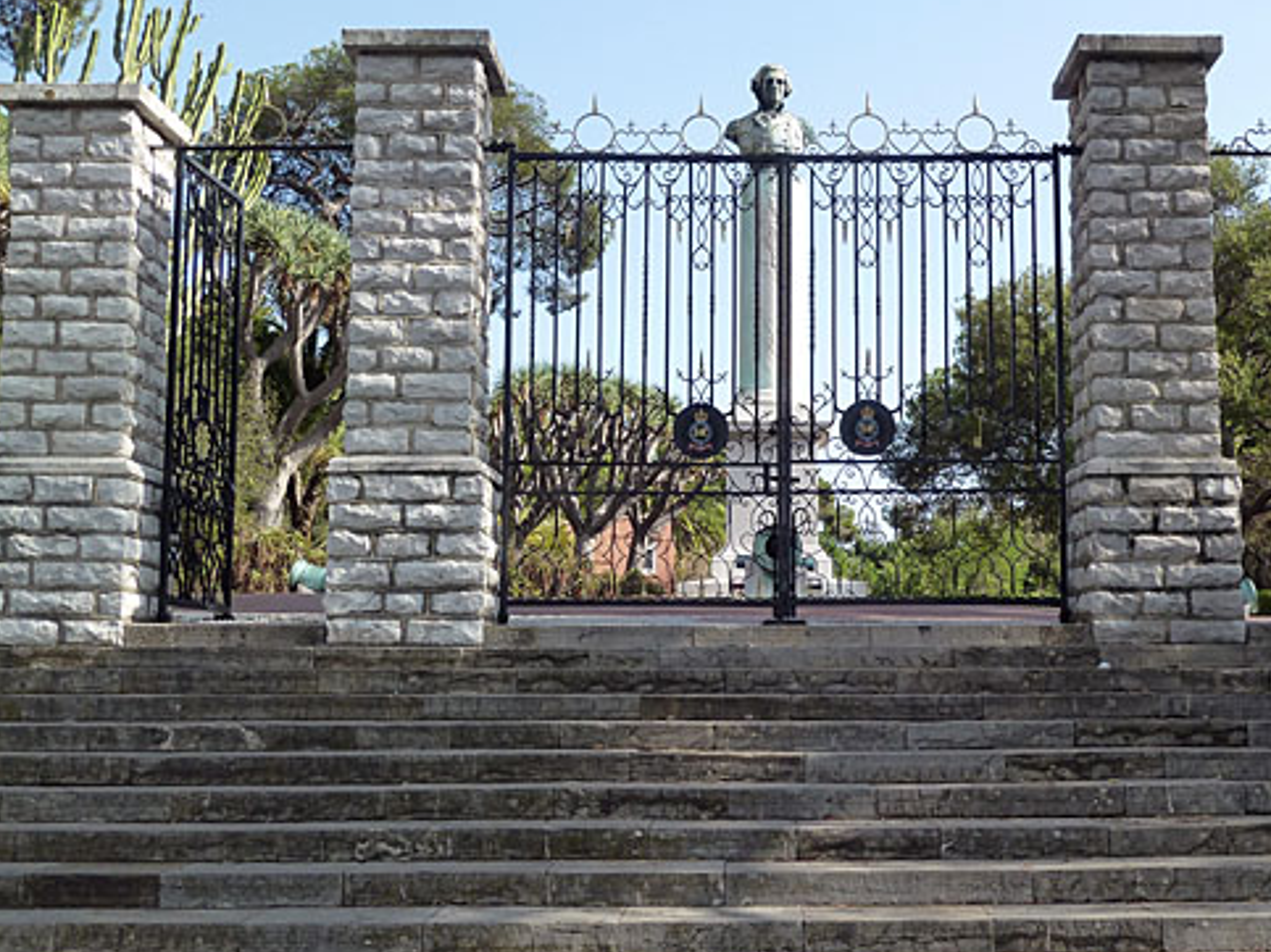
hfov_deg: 41.1
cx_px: 760
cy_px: 508
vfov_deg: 31.5
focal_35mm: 46
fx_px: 1689
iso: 125
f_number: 4
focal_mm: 6.1
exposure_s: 1/320
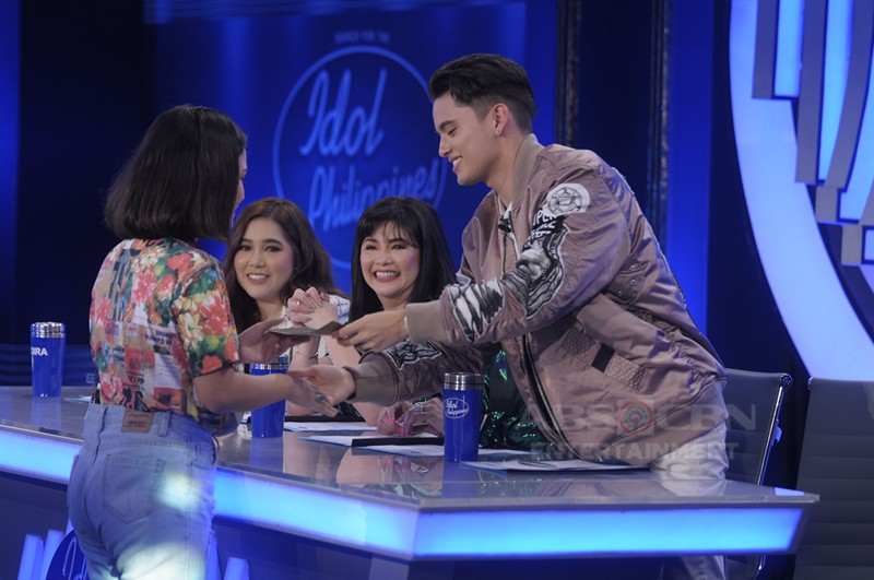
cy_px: 290
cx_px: 437
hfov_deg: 12.5
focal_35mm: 165
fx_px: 4000
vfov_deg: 8.3
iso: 400
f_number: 2.8
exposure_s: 1/60
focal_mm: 110
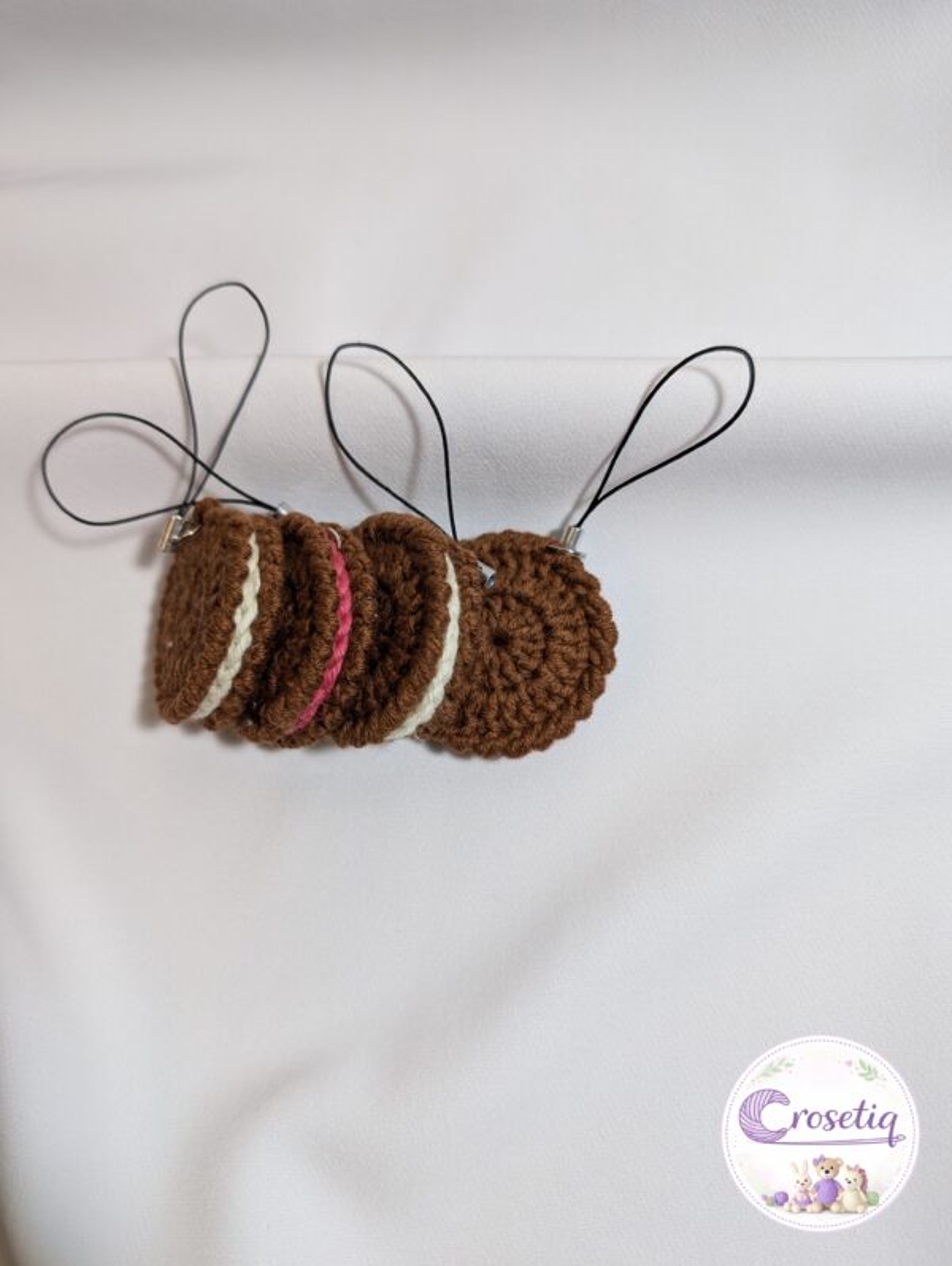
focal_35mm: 24
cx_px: 476
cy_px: 633
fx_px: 878
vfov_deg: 71.5
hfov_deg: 56.9
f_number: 1.68
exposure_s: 1/93.7
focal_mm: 6.9
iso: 107
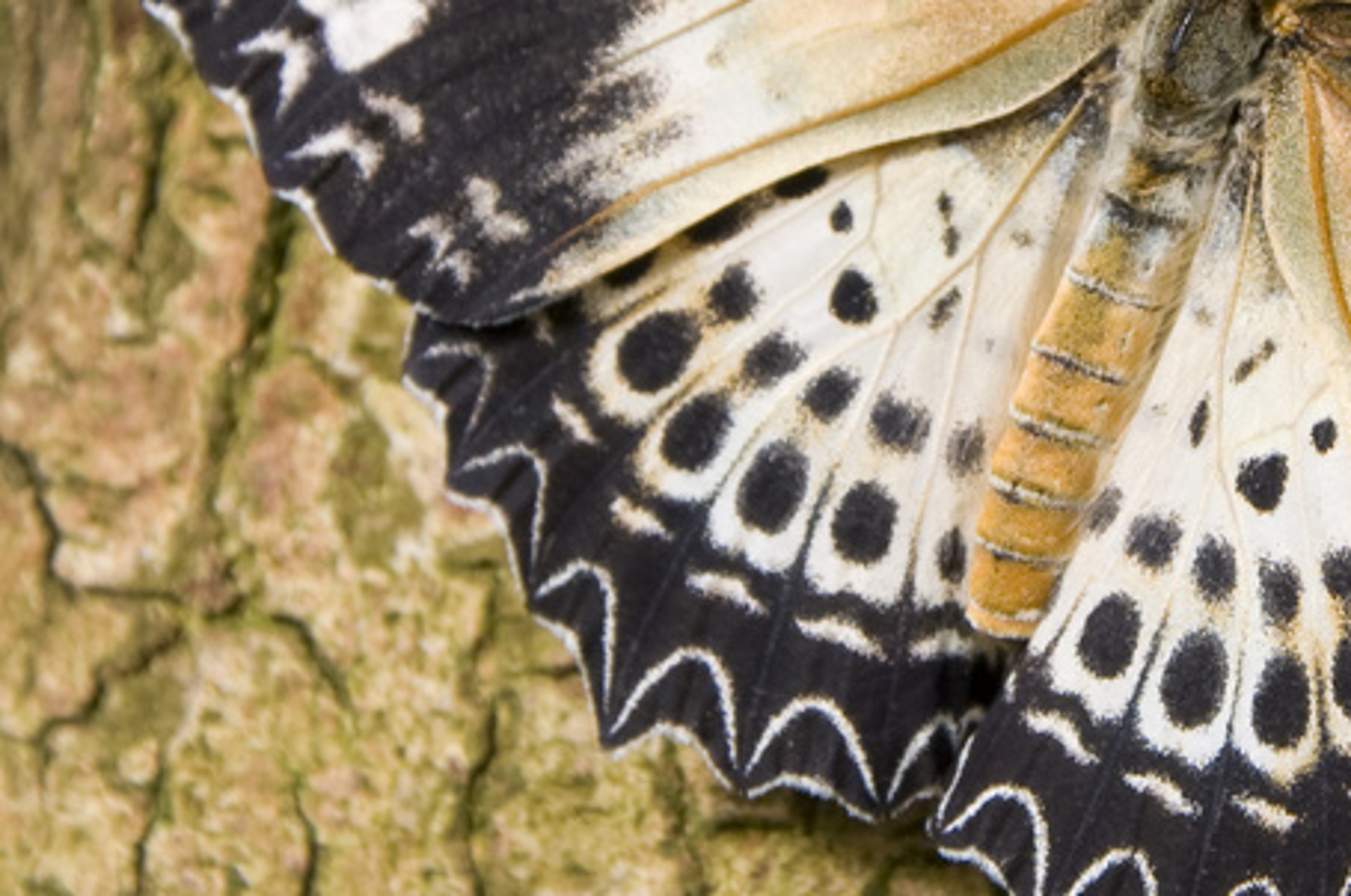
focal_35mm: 375
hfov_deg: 5.5
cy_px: 101
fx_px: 14053
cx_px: 1060
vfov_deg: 3.7
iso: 200
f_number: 8
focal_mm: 70
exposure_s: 1/125
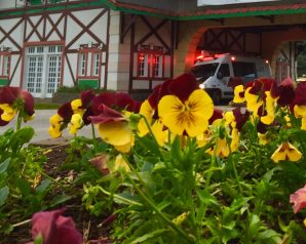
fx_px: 516
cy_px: 34
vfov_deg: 26.0
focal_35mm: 57
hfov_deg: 31.1
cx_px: 292
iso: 32
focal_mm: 4.15
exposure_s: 1/60
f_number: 2.2
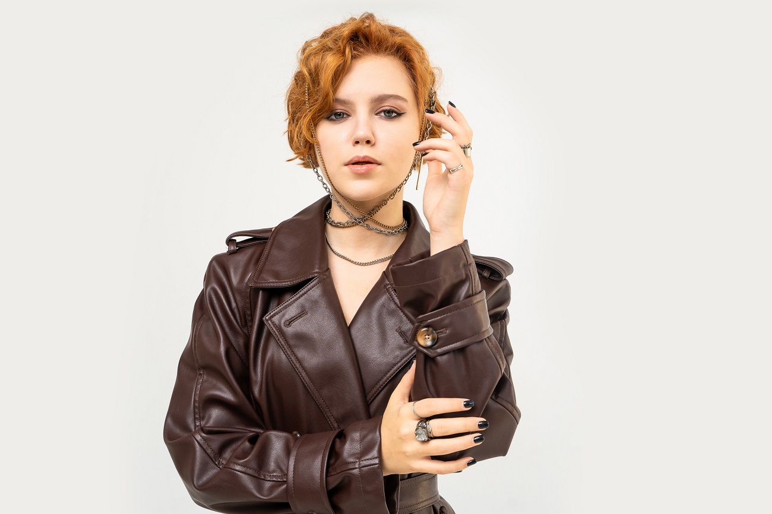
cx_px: 386
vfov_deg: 28.6
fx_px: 1008
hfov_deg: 41.9
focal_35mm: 47
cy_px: 257
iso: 250
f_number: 6.3
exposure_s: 1/160
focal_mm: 47
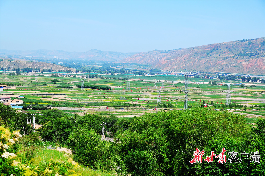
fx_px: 603
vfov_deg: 16.6
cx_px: 132
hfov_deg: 24.8
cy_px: 88
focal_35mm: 82
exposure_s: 1/400
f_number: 7.1
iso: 100
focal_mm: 82
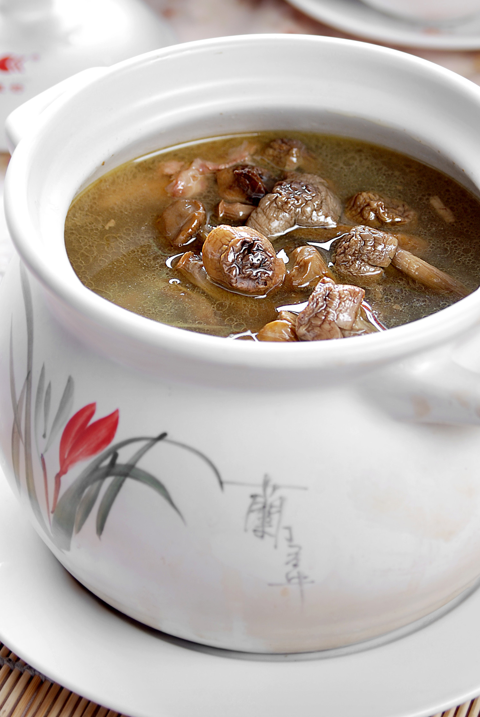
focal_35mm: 96
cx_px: 288
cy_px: 245
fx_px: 1914
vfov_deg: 21.1
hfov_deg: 14.3
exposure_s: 1/1.6
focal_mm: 48
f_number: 4.5
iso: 100
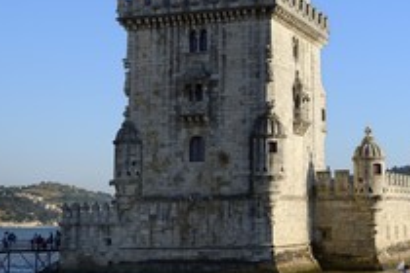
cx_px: 318
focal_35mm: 76
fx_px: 865
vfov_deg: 17.9
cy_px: 98
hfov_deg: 26.2
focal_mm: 38
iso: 100
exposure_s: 1/500
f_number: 8
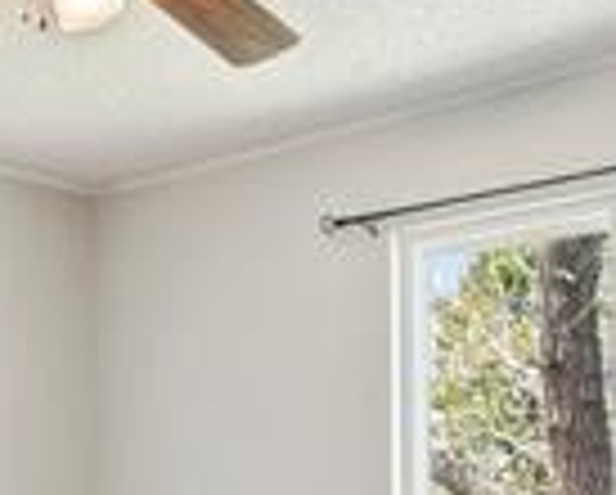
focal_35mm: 70
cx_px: 171
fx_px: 1278
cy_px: 536
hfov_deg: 26.8
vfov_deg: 20.9
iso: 250
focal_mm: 16
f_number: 7.1
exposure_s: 1/10
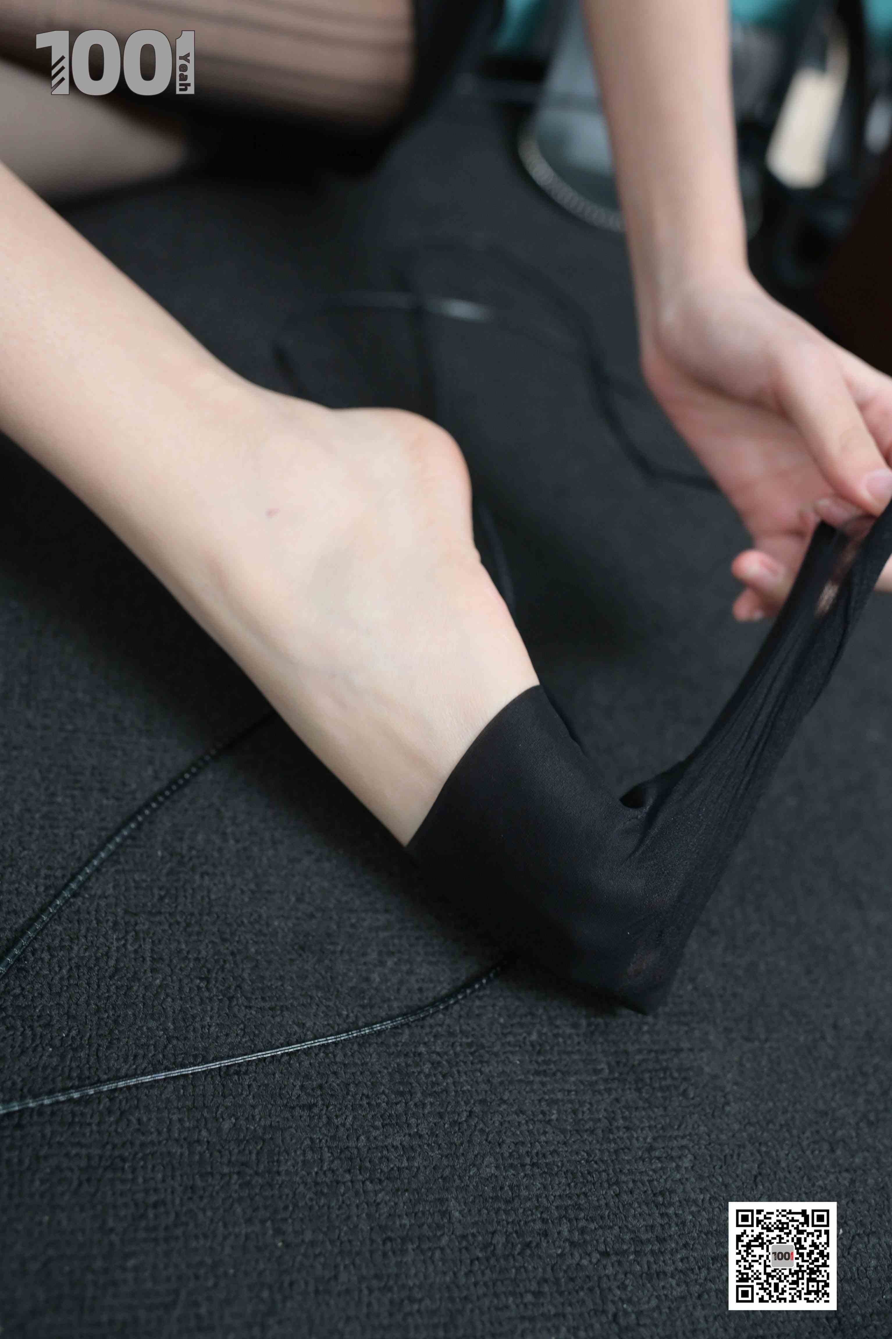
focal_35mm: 35
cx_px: 446
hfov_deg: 37.9
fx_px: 1301
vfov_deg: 54.4
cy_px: 670
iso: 1600
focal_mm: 35
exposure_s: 1/160
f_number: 3.5
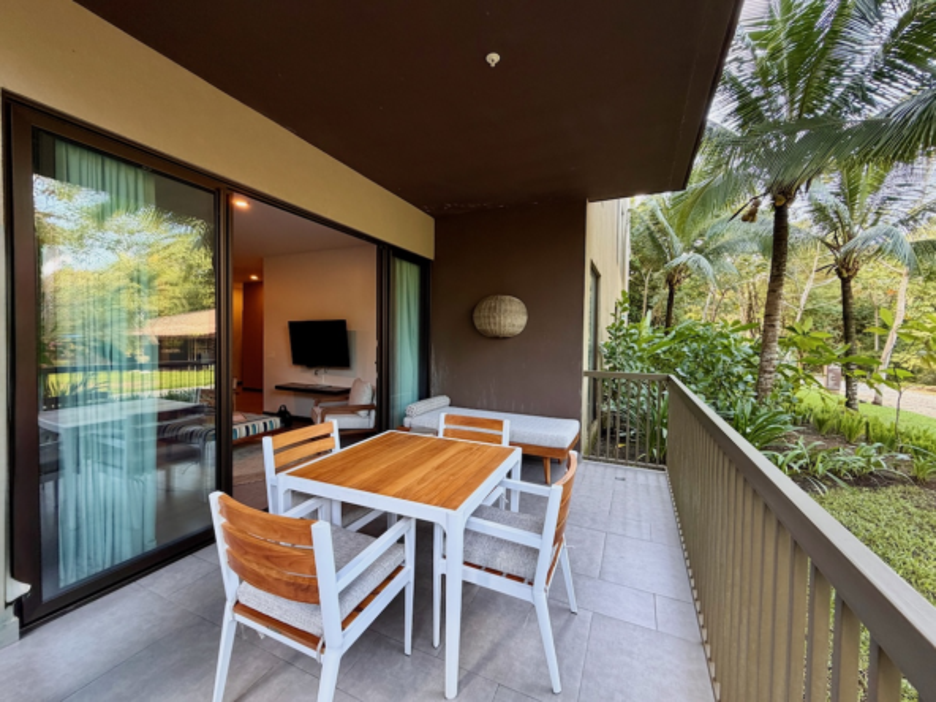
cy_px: 351
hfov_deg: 102.1
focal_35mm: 14
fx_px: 379
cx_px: 468
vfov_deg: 85.7
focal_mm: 2.22
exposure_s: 1/121
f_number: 2.2
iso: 200
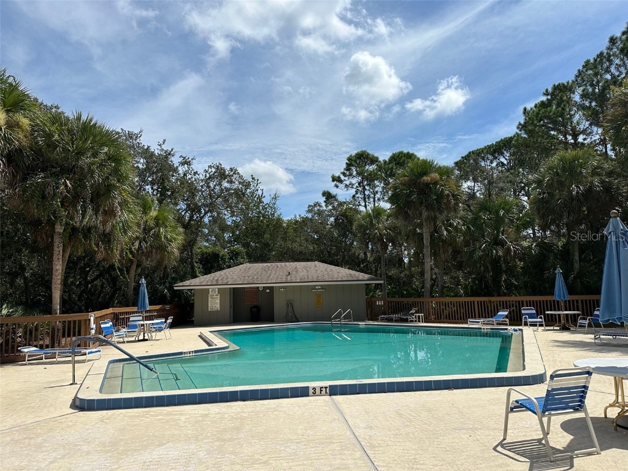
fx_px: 435
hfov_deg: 71.6
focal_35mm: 24
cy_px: 236
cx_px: 314
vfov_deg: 56.8
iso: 80
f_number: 1.78
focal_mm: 6.86
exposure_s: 1/8929
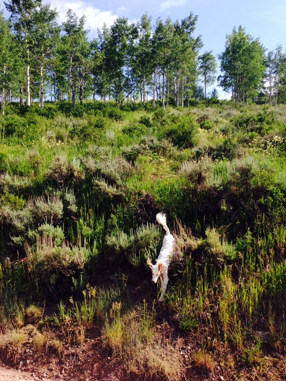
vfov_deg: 55.4
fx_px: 364
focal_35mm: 33
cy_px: 190
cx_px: 143
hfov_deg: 42.9
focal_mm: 4.12
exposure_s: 1/583
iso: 50
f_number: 2.4
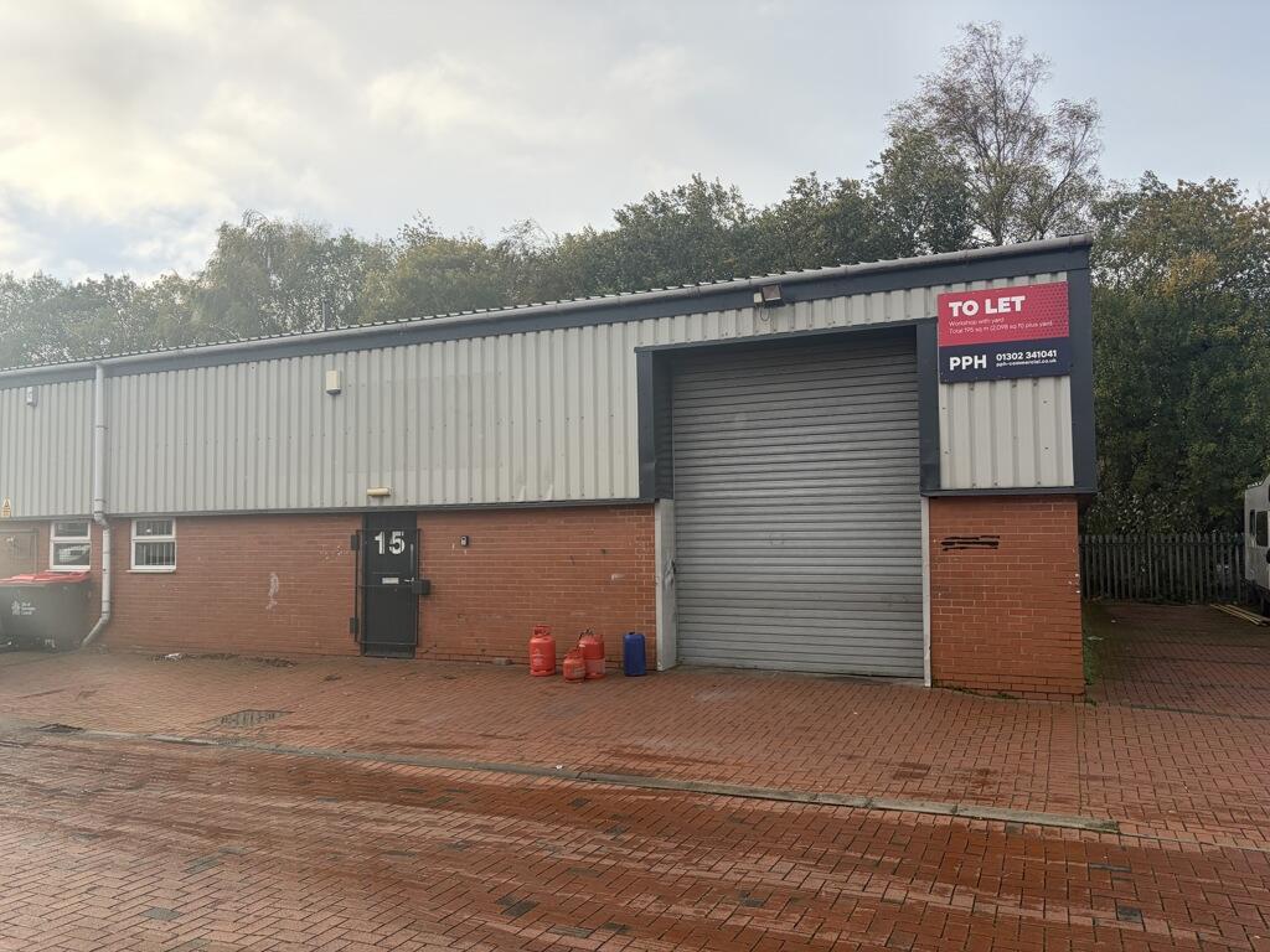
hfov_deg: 67.3
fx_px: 954
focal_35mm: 26
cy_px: 476
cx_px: 635
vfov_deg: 53.1
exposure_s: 1/1751
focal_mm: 5.96
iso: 64
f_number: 1.6
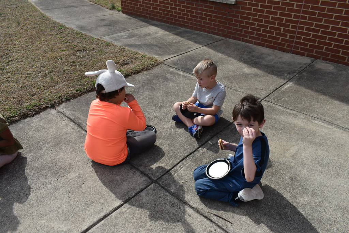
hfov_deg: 67.4
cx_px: 174
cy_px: 116
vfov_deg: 47.9
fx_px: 262
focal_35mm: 27
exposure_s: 1/250
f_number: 8
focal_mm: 18
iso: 100
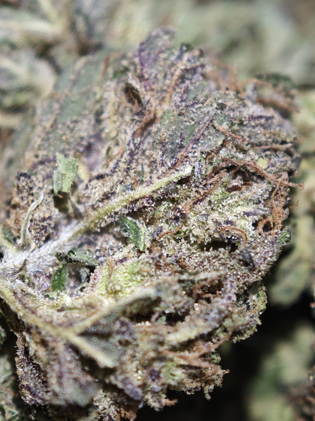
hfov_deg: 10.6
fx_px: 1699
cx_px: 158
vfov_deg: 14.1
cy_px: 210
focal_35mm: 140
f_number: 1.8
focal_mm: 11.5
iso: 64
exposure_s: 1/100
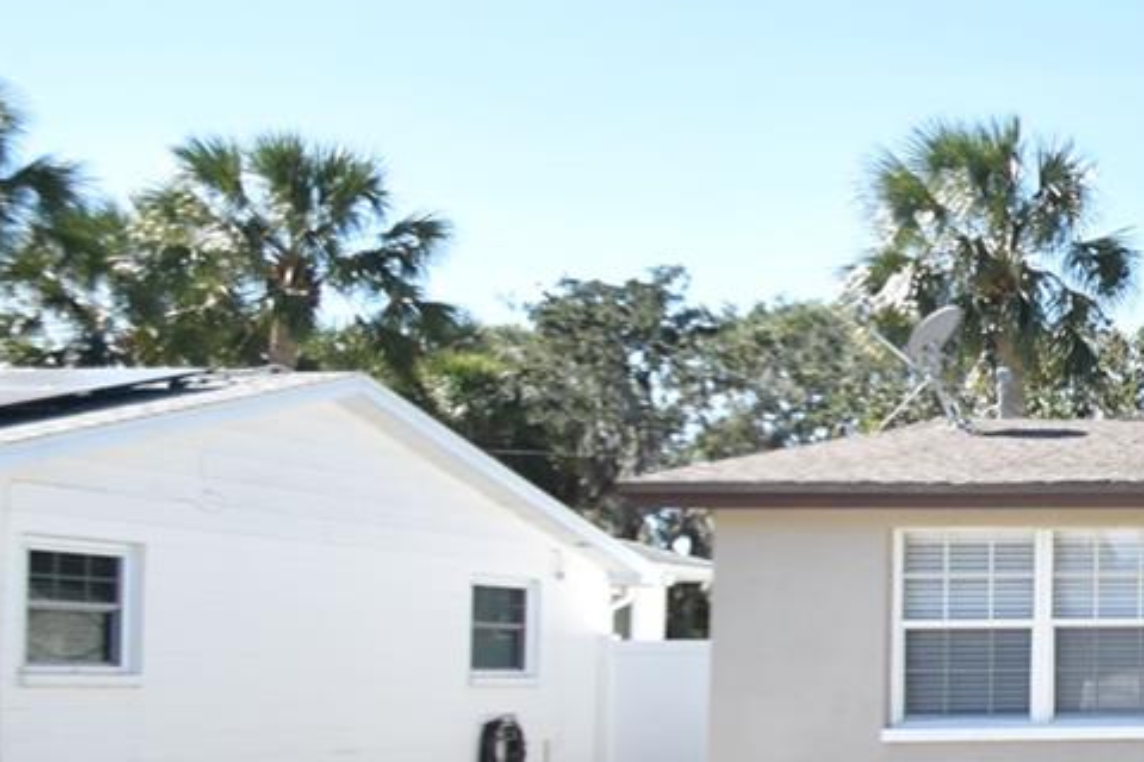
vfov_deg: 26.6
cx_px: 1823
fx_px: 1589
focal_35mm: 50
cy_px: 583
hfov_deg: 25.8
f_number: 3.5
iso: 800
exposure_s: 1/3000
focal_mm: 10
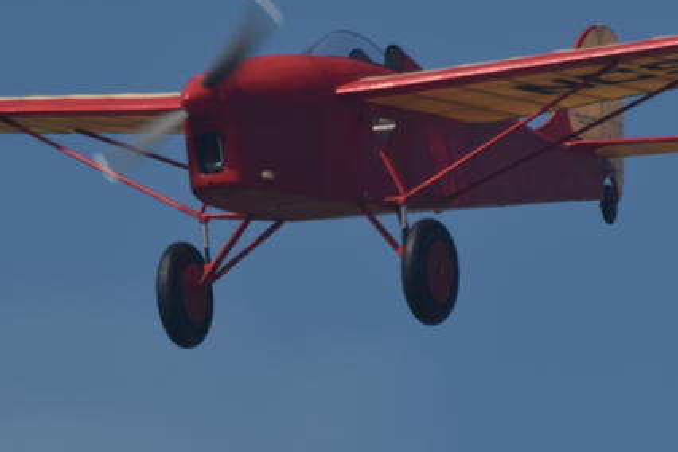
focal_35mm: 1057
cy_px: 270
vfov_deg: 1.3
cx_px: 261
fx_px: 19905
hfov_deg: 2.0
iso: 200
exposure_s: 1/2000
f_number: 5.6
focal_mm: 300
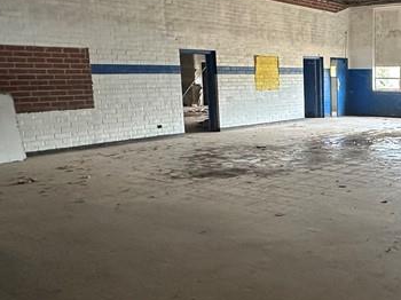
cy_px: 150
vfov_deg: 35.1
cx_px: 385
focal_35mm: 41
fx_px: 475
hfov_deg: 41.0
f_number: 2.2
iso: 320
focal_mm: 2.22
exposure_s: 1/60
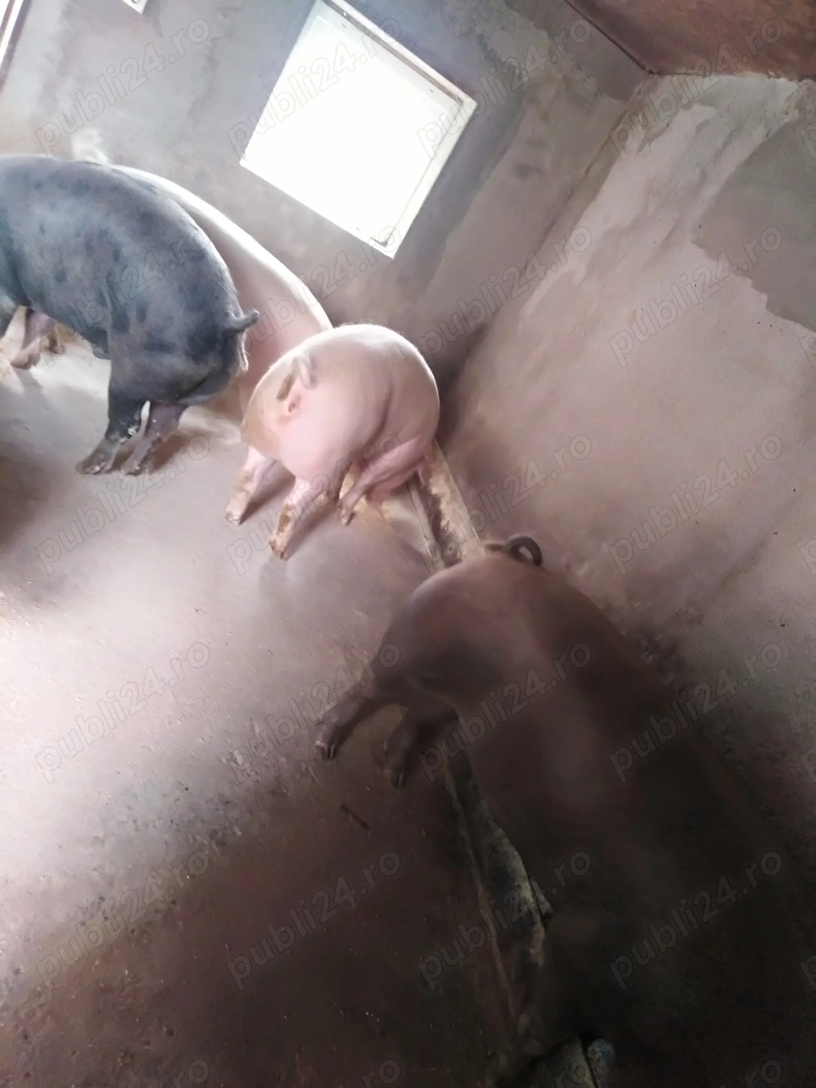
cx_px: 408
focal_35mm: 25
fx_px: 786
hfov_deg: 54.9
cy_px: 544
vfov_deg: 69.4
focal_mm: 3.46
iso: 614
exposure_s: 1/20
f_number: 2.2
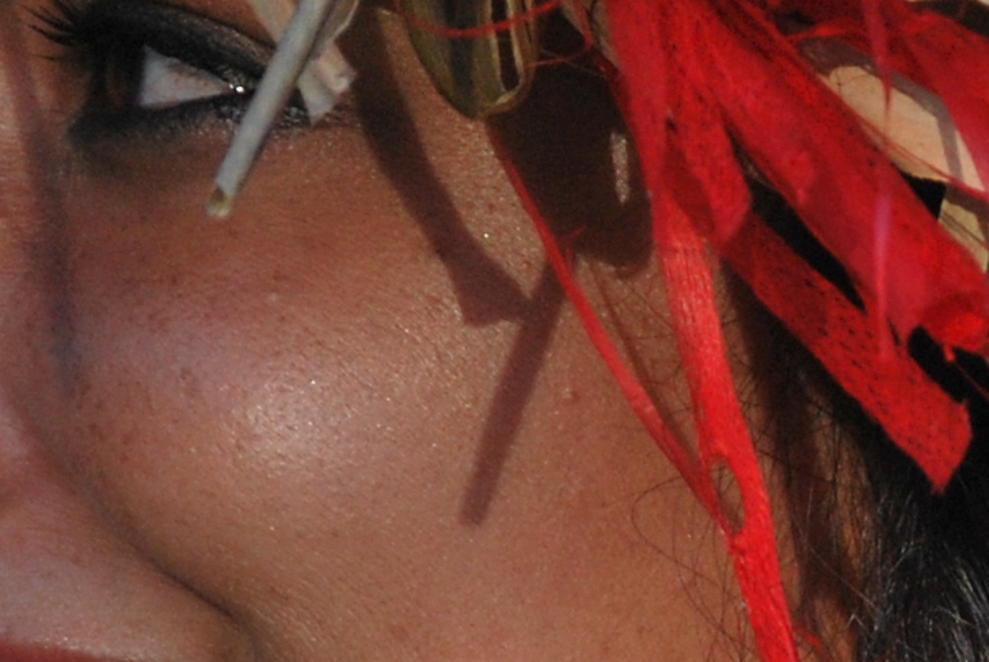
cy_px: 510
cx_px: 936
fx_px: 23012
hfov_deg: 2.5
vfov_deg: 1.6
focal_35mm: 837
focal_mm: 105
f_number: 5.6
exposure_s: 1/125
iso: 220
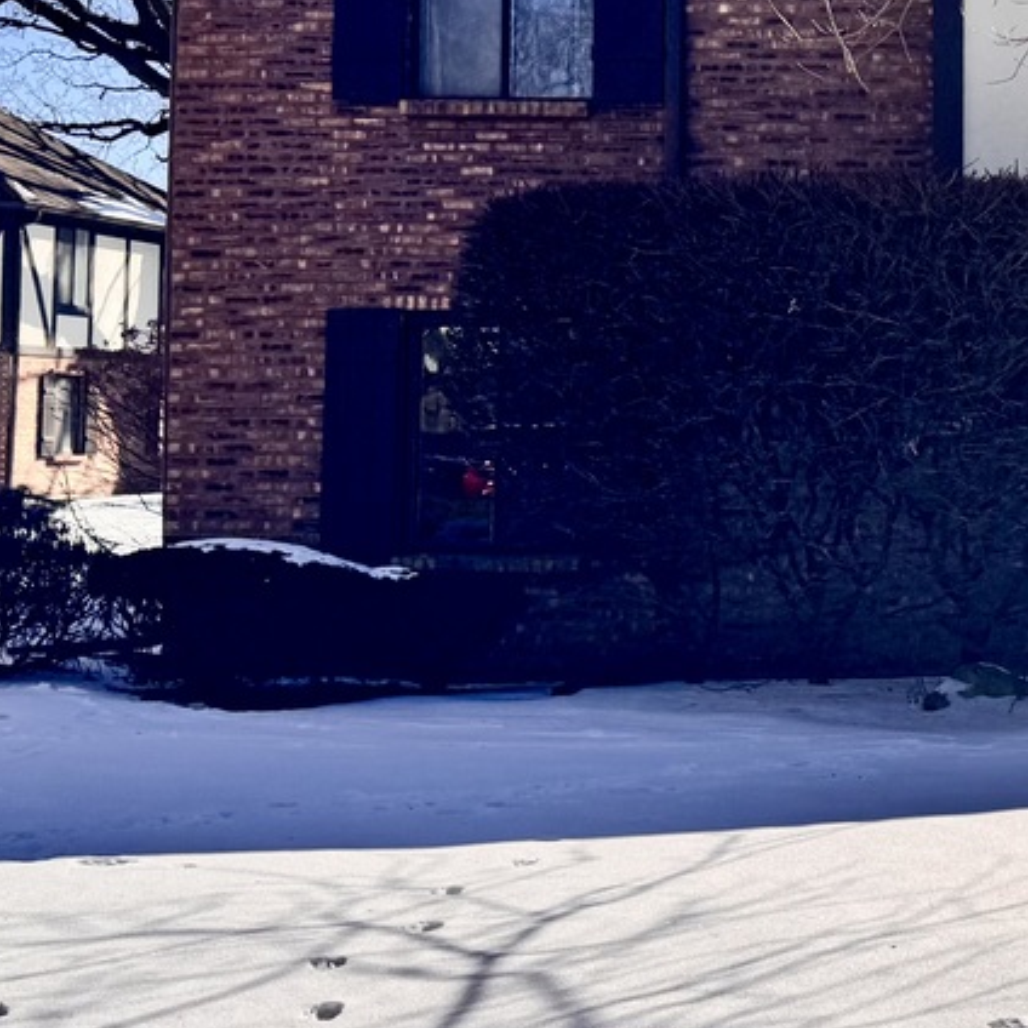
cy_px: 298
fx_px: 2419
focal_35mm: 72
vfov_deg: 23.8
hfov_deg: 21.6
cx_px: 1341
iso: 80
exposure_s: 1/9009
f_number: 1.78
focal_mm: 6.76
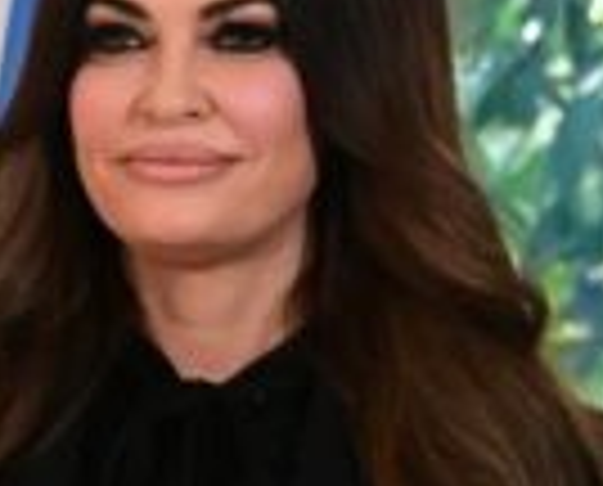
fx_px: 11240
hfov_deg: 3.1
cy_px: 315
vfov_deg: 2.5
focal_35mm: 628
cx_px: 234
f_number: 7.1
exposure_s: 1/640
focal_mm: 75
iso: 8000
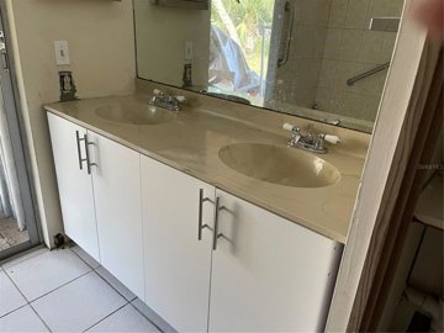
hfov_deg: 69.4
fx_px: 321
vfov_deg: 54.9
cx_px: 222
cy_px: 166
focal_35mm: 25
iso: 320
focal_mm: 5.1
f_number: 1.6
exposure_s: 1/60
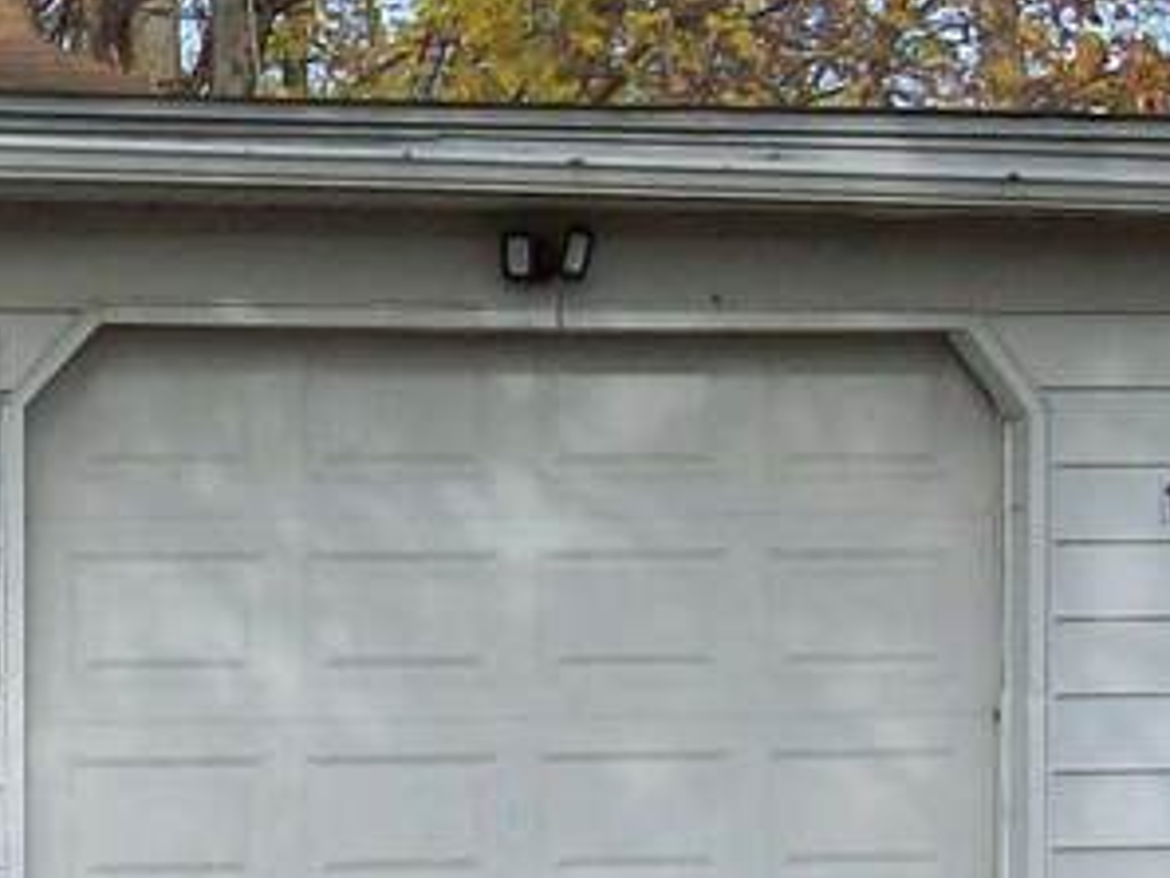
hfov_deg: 12.3
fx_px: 5241
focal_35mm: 155
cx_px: -449
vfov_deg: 9.6
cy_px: 579
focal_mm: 6
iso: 80
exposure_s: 1/281
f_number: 4.8
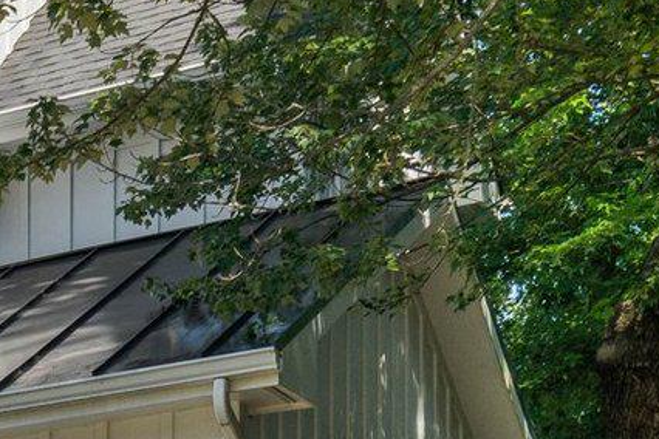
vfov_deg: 9.9
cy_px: 579
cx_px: -668
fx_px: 2489
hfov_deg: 13.0
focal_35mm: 136
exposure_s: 1/160
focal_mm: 29
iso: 200
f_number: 14
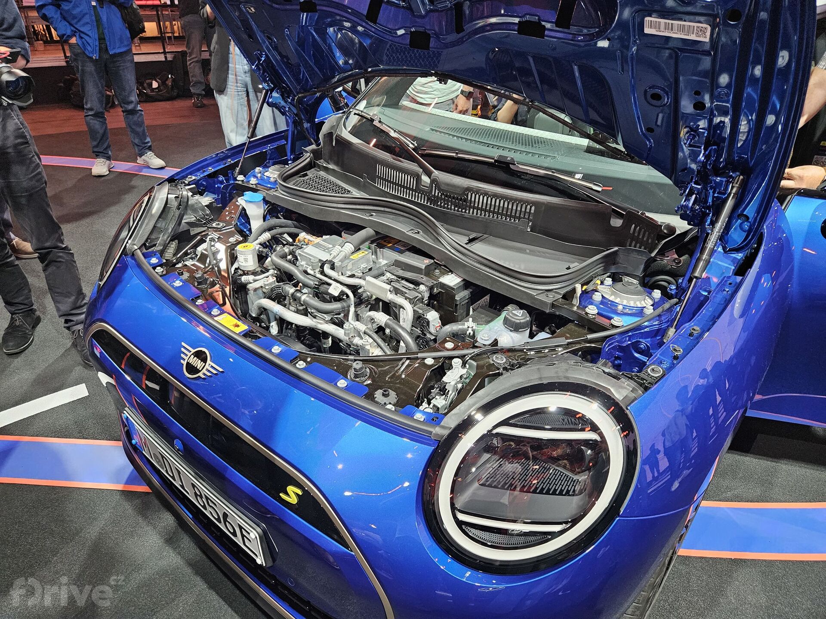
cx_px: 413
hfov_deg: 73.9
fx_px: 549
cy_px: 310
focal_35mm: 23
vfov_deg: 58.9
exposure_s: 1/106
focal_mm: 5.4
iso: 500
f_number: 1.8
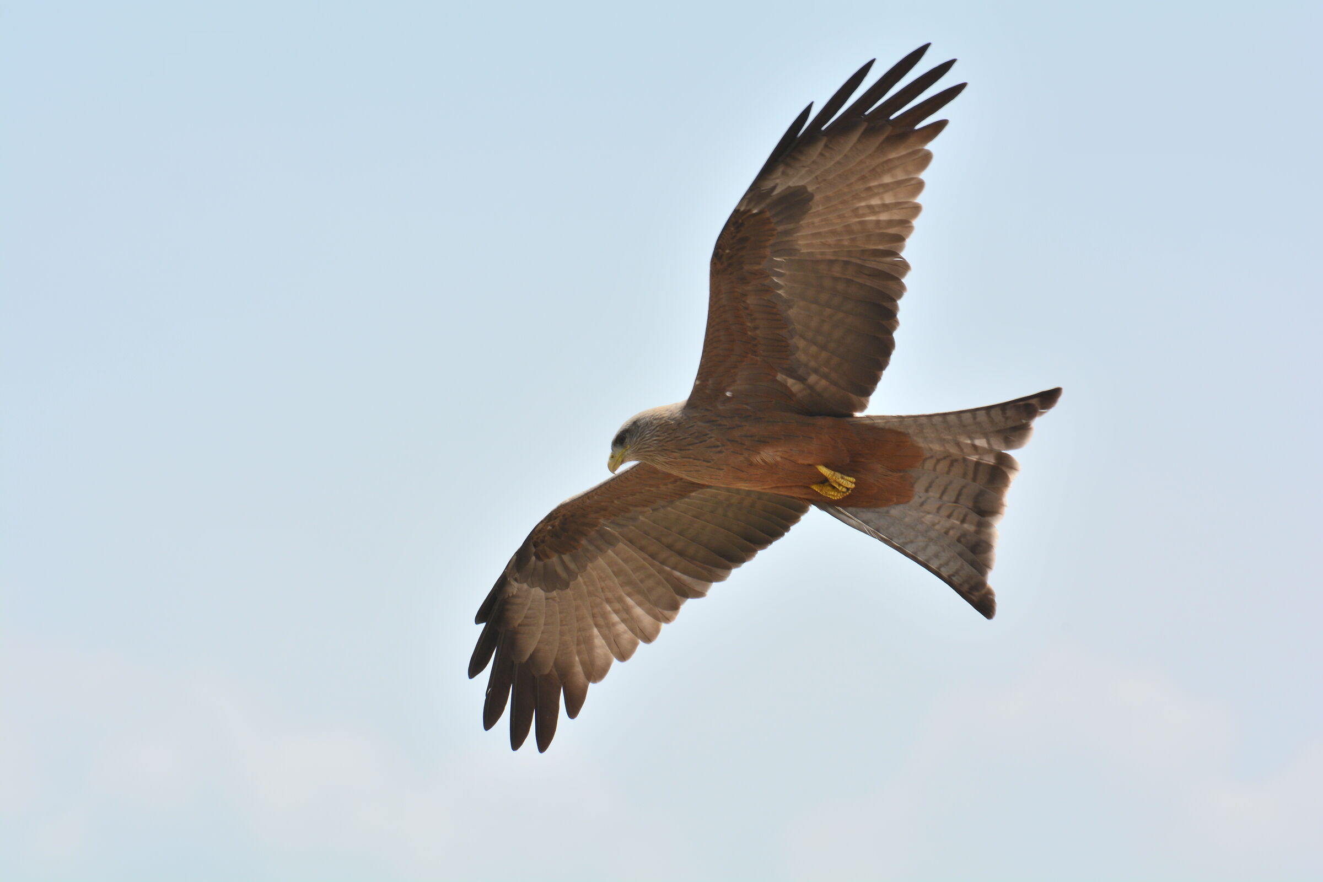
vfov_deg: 3.1
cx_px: 662
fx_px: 16536
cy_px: 441
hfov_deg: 4.6
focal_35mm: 450
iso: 125
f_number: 8
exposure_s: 1/640
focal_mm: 300
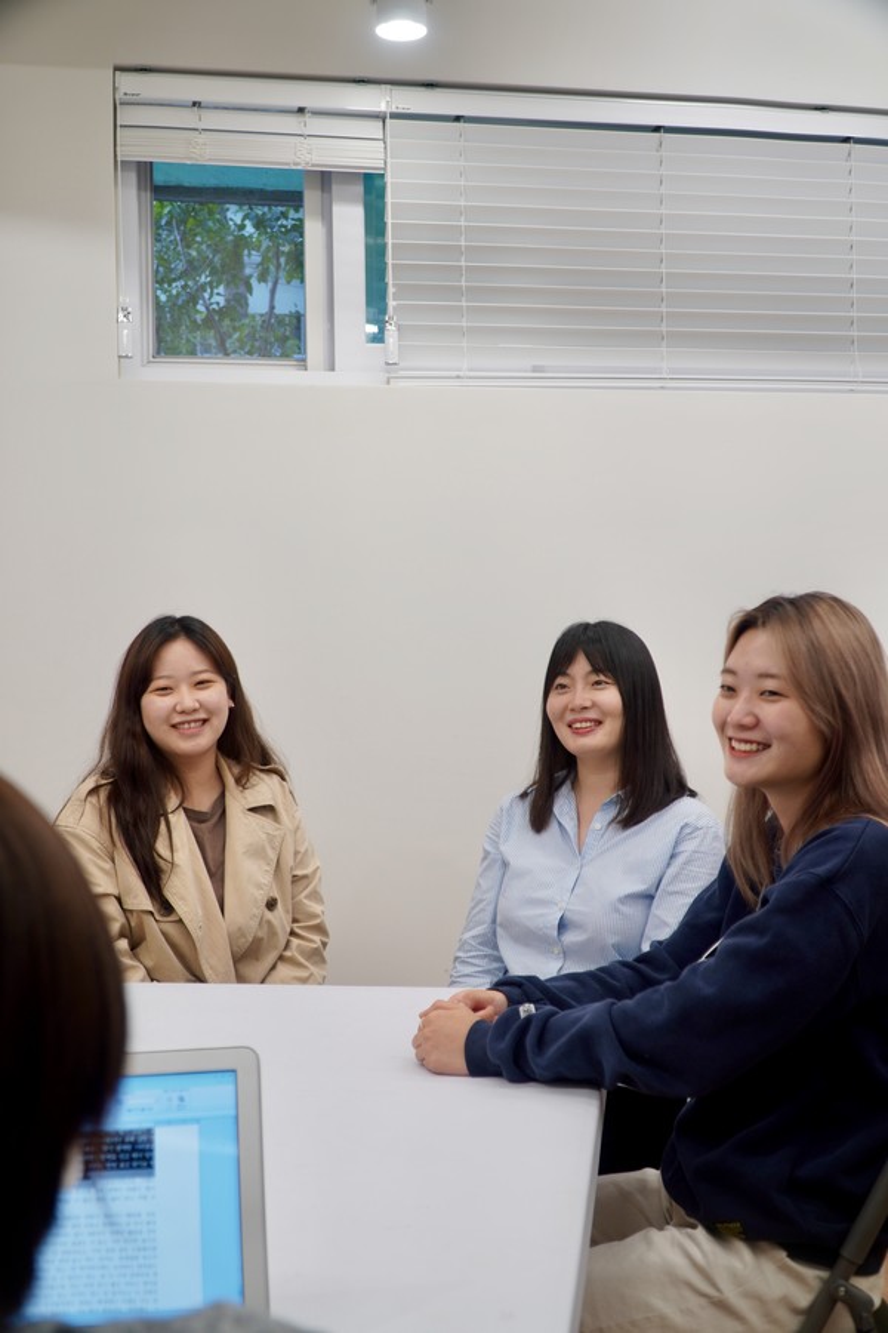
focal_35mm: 36
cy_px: 666
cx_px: 444
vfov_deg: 53.1
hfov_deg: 36.9
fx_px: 1332
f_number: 4
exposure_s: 1/30
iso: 100
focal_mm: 24
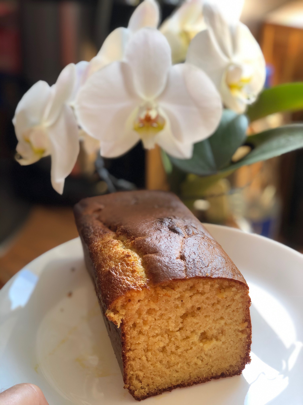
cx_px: 152
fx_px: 607
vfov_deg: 36.8
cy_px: 202
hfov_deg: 28.0
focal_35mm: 52
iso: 25
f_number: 2.4
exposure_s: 1/60
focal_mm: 6
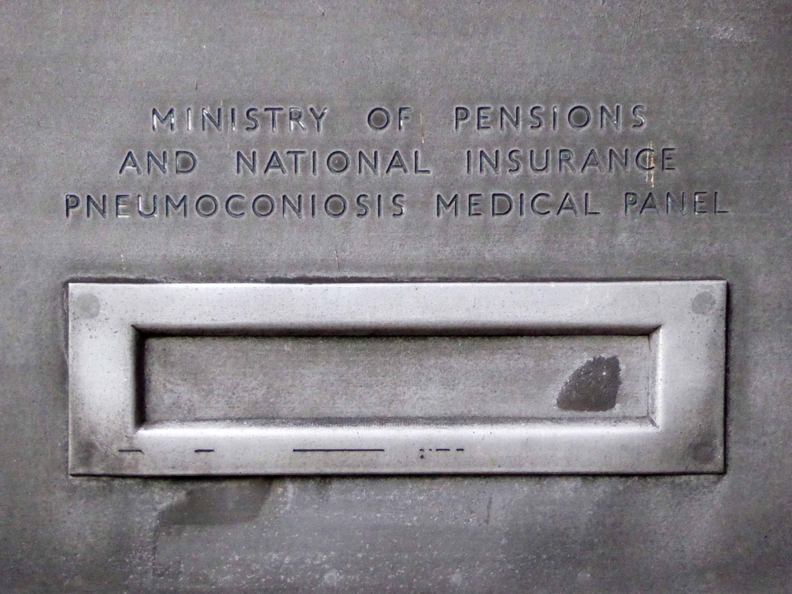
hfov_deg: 16.8
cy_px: 297
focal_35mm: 117
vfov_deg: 12.7
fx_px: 2677
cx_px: 396
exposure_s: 1/250
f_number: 5.1
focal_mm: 19
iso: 1600
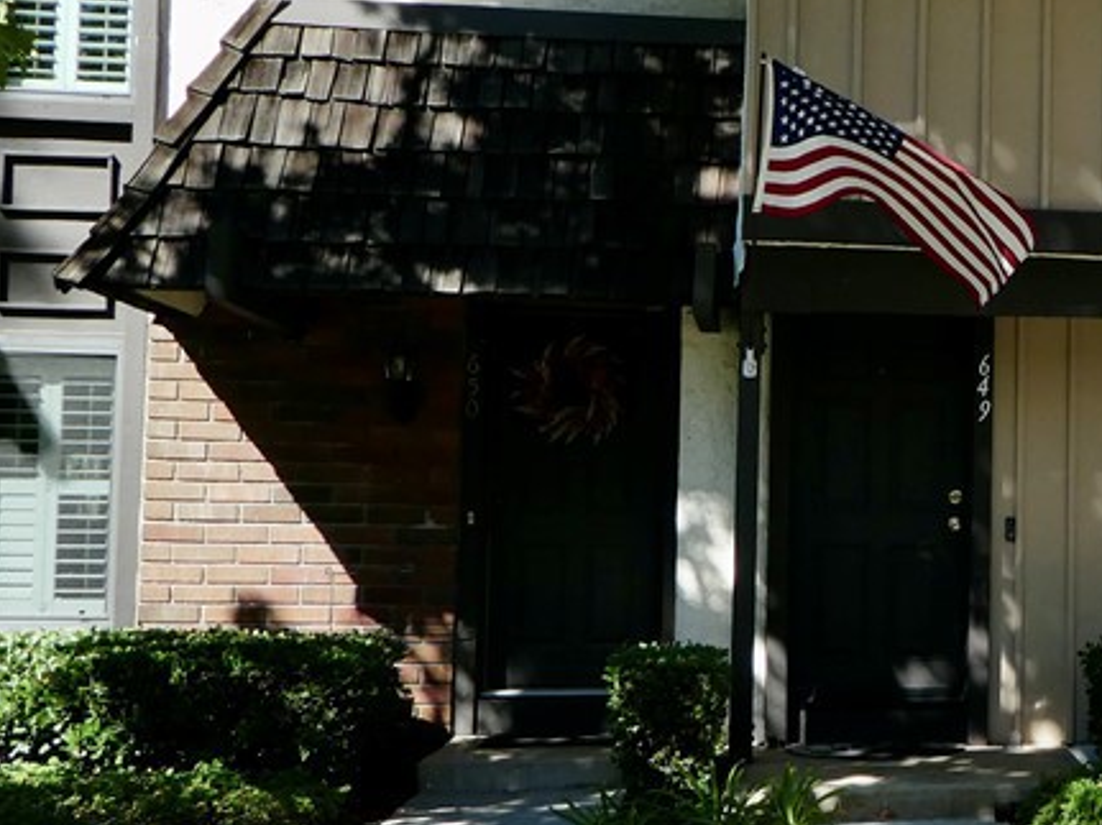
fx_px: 1814
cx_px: 1138
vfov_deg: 25.6
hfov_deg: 31.0
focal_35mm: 57
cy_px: 462
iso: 80
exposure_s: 1/400
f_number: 3.3
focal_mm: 4.3
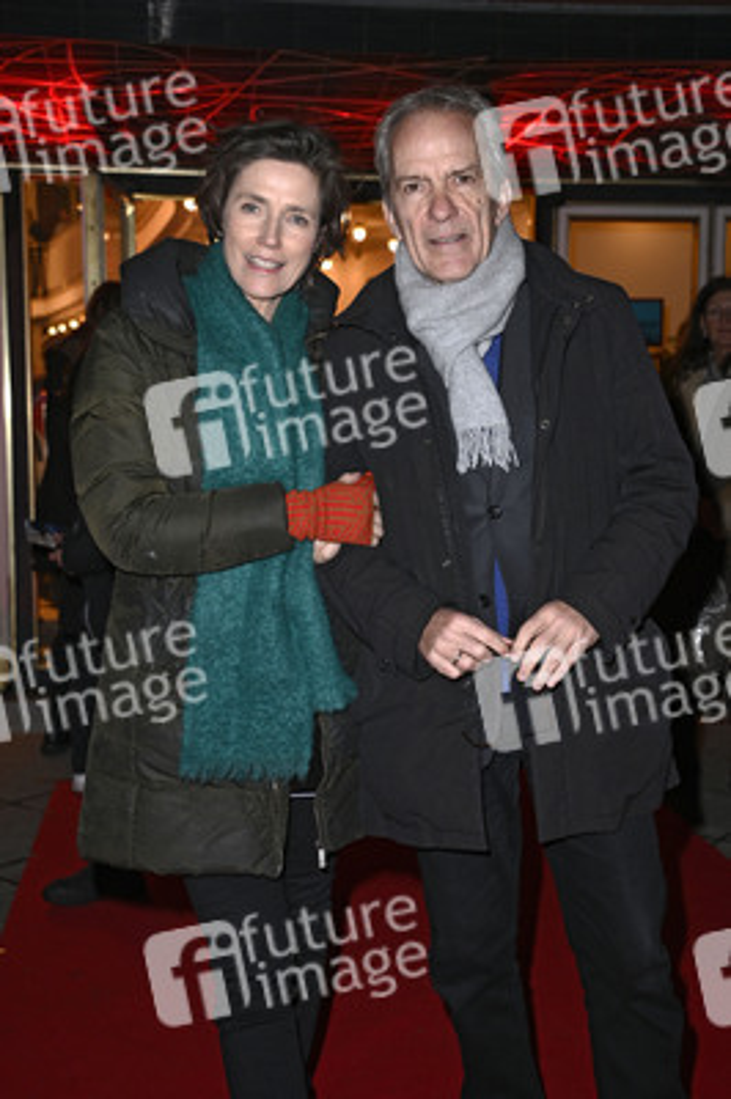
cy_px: 550
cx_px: 366
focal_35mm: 45
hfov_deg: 29.8
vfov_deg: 43.6
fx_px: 1373
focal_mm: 45
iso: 400
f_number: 5.6
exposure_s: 1/50
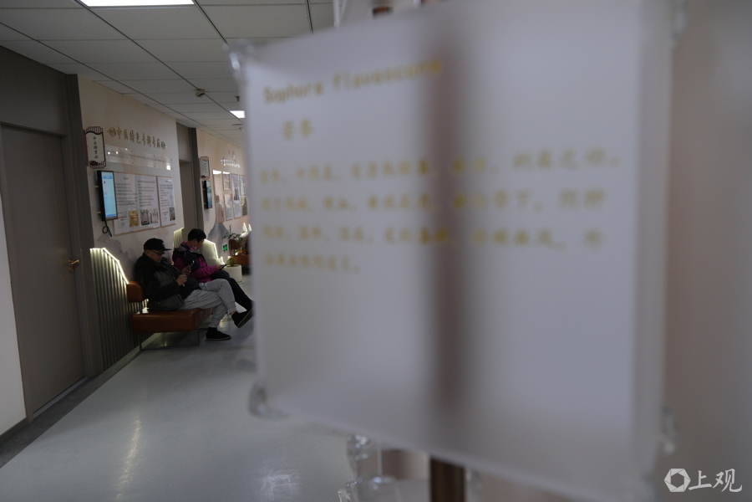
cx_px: 376
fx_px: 501
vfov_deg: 53.1
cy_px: 251
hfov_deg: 73.7
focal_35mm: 24
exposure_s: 1/60
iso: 320
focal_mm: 16
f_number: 3.2
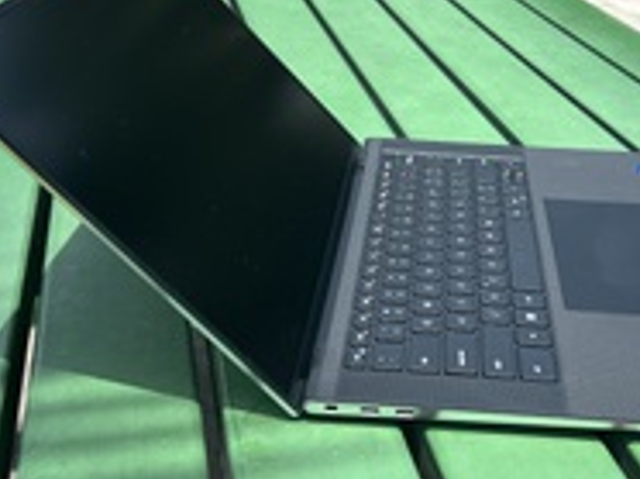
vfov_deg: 26.0
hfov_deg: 34.2
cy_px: 203
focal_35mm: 56
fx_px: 1034
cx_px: 392
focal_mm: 5.7
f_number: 1.5
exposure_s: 1/2513
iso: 50
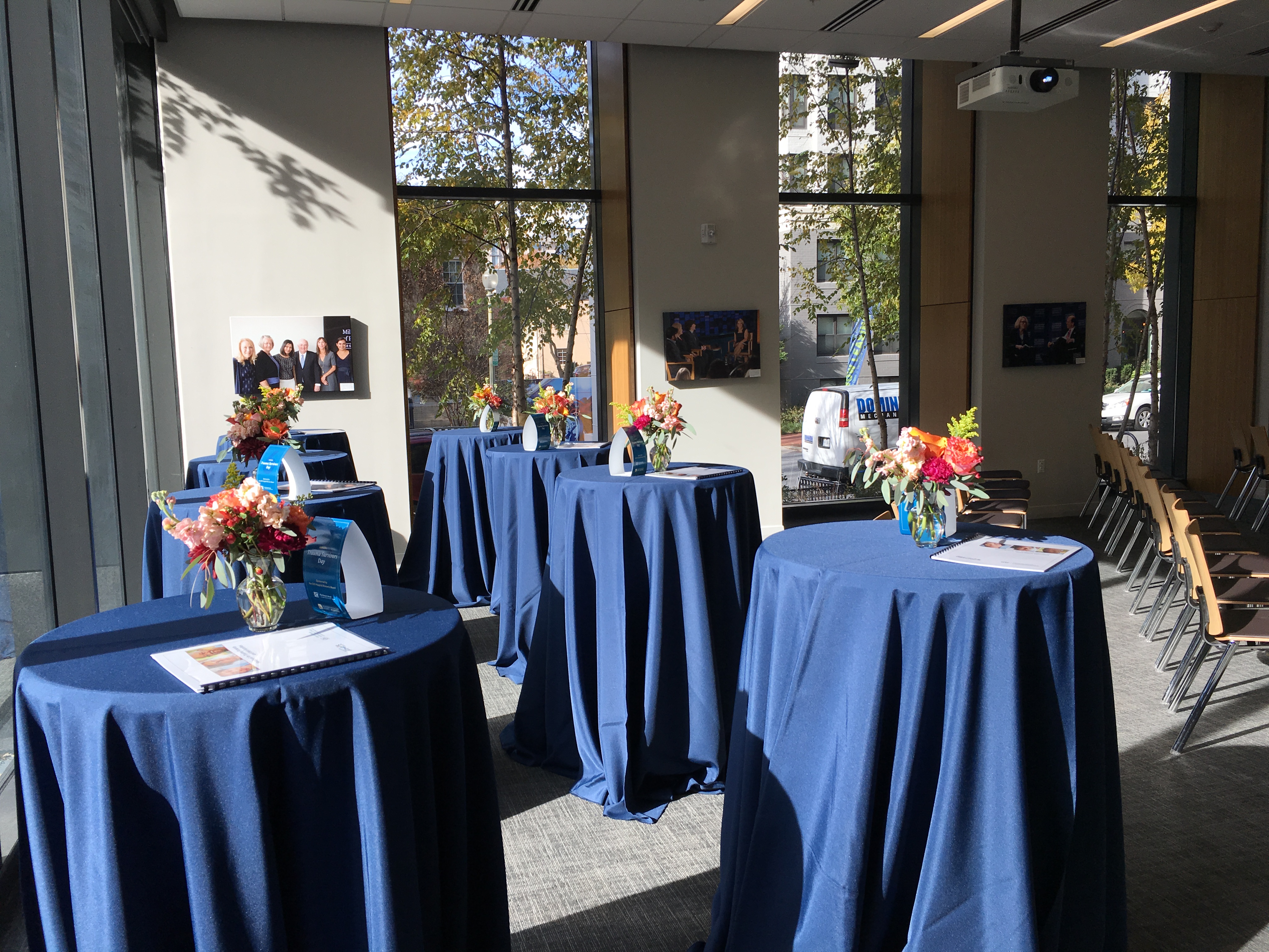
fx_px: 1063
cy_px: 476
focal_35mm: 29
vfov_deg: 48.2
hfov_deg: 61.7
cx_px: 634
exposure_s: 1/297
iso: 25
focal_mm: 4.15
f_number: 2.2
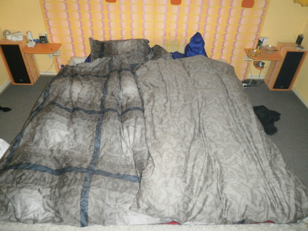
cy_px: 116
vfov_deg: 53.1
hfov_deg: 67.3
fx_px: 231
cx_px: 154
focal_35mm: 26
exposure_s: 1/25
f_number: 2.6
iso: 250
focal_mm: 4.65
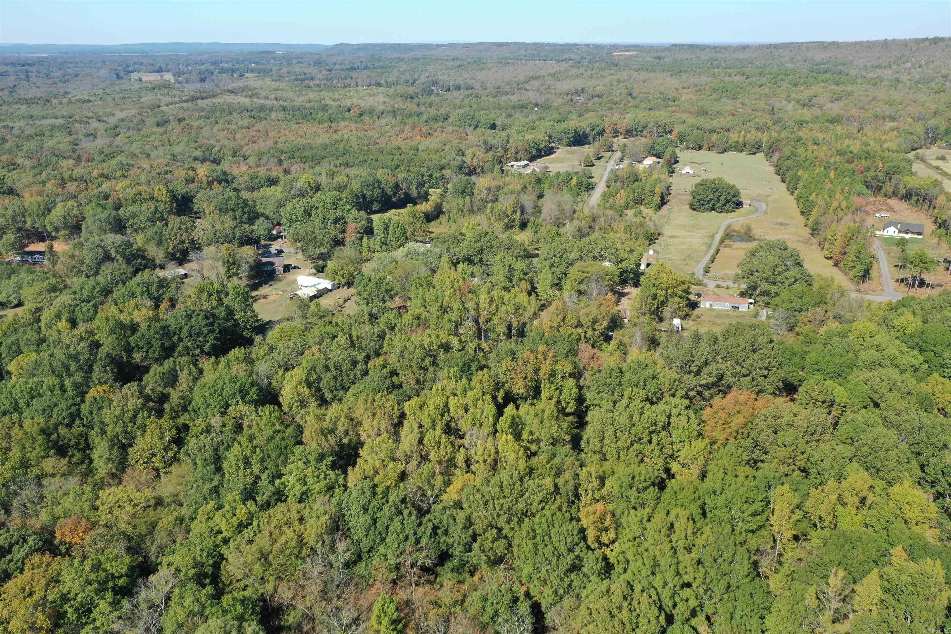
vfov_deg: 46.4
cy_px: 317
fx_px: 740
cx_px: 476
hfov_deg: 65.5
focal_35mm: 28
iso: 100
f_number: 5
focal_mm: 10.26
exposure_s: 1/50
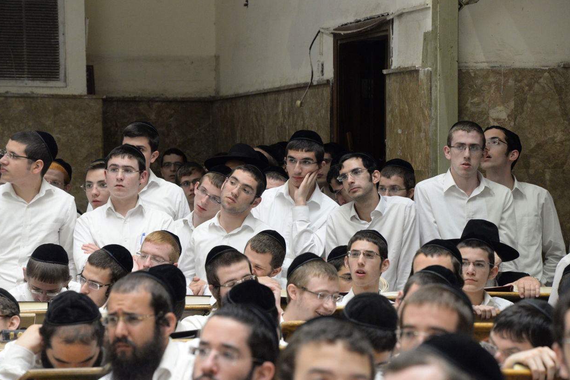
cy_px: 186
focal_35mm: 187
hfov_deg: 11.0
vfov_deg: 7.3
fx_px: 2961
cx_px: 291
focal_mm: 180
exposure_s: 1/200
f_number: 9
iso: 4000
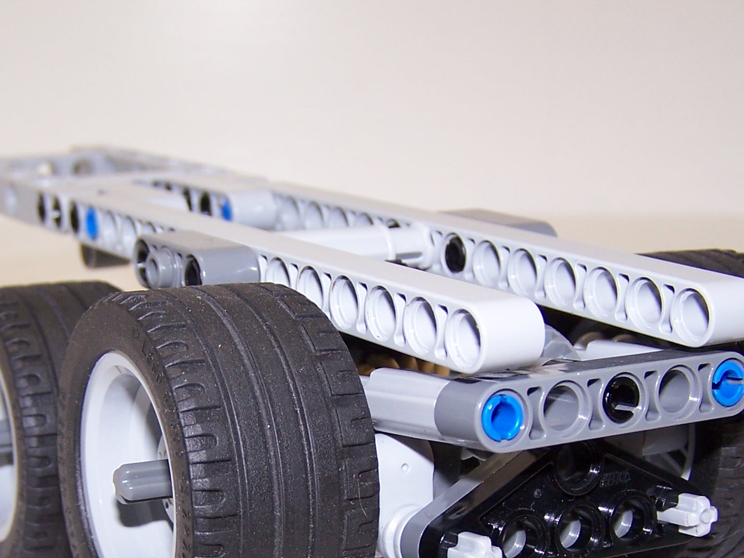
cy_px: 495
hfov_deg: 28.1
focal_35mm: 69
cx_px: 330
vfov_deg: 20.9
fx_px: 1483
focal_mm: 6.3
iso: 80
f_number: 2.8
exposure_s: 1/60
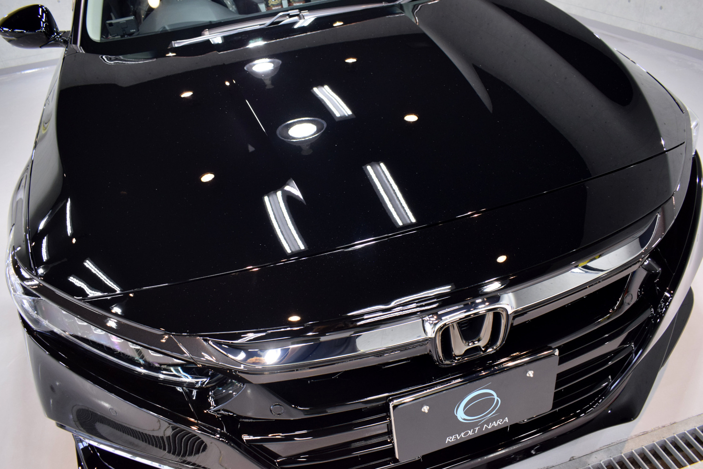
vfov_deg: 47.9
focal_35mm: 27
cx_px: 352
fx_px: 527
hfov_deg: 67.4
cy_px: 234
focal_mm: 18
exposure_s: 1/80
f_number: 4.5
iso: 800
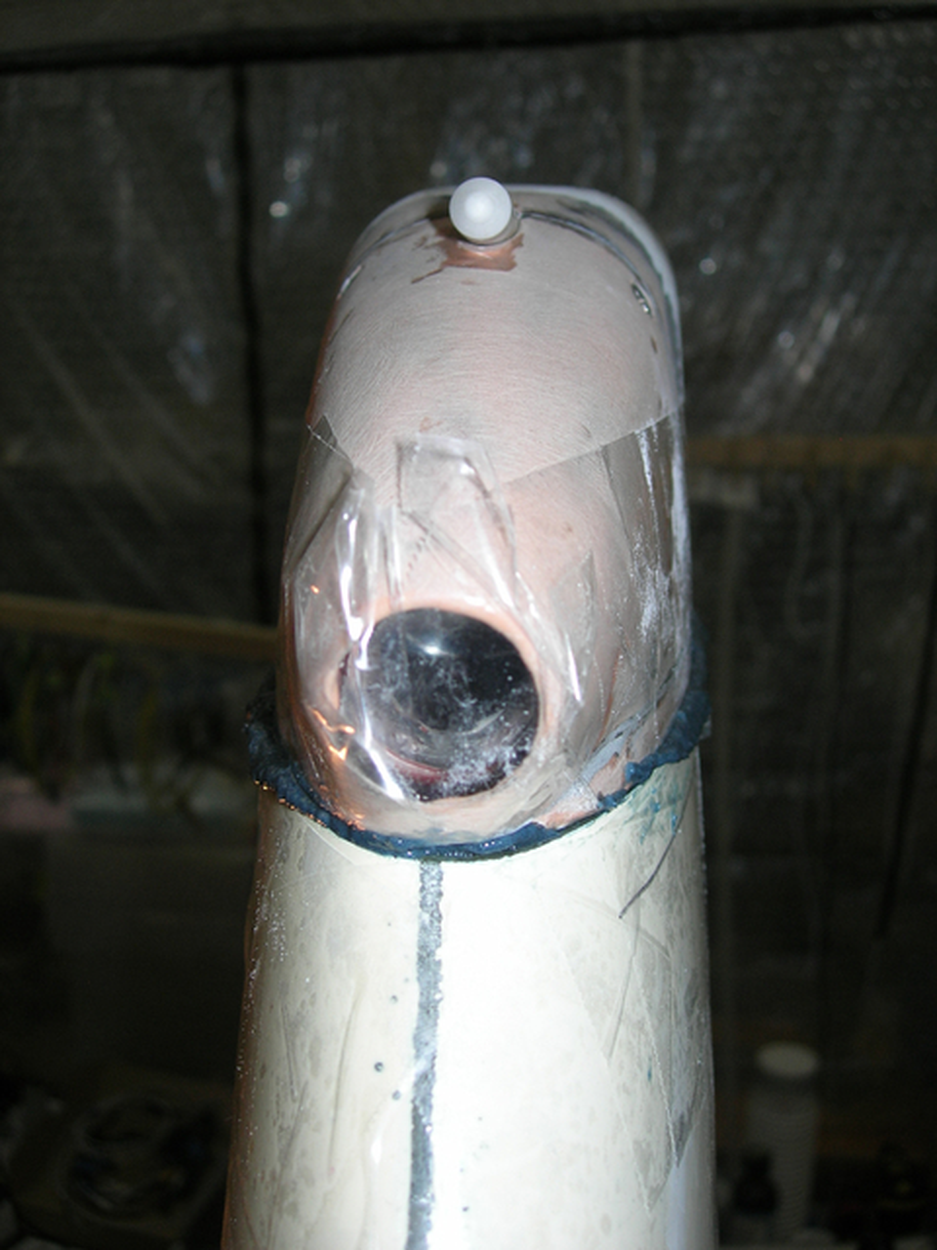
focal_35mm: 38
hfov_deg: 37.7
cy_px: 625
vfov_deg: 49.0
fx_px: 1371
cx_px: 468
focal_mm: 7.8
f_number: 2.8
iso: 64
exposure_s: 1/60.1
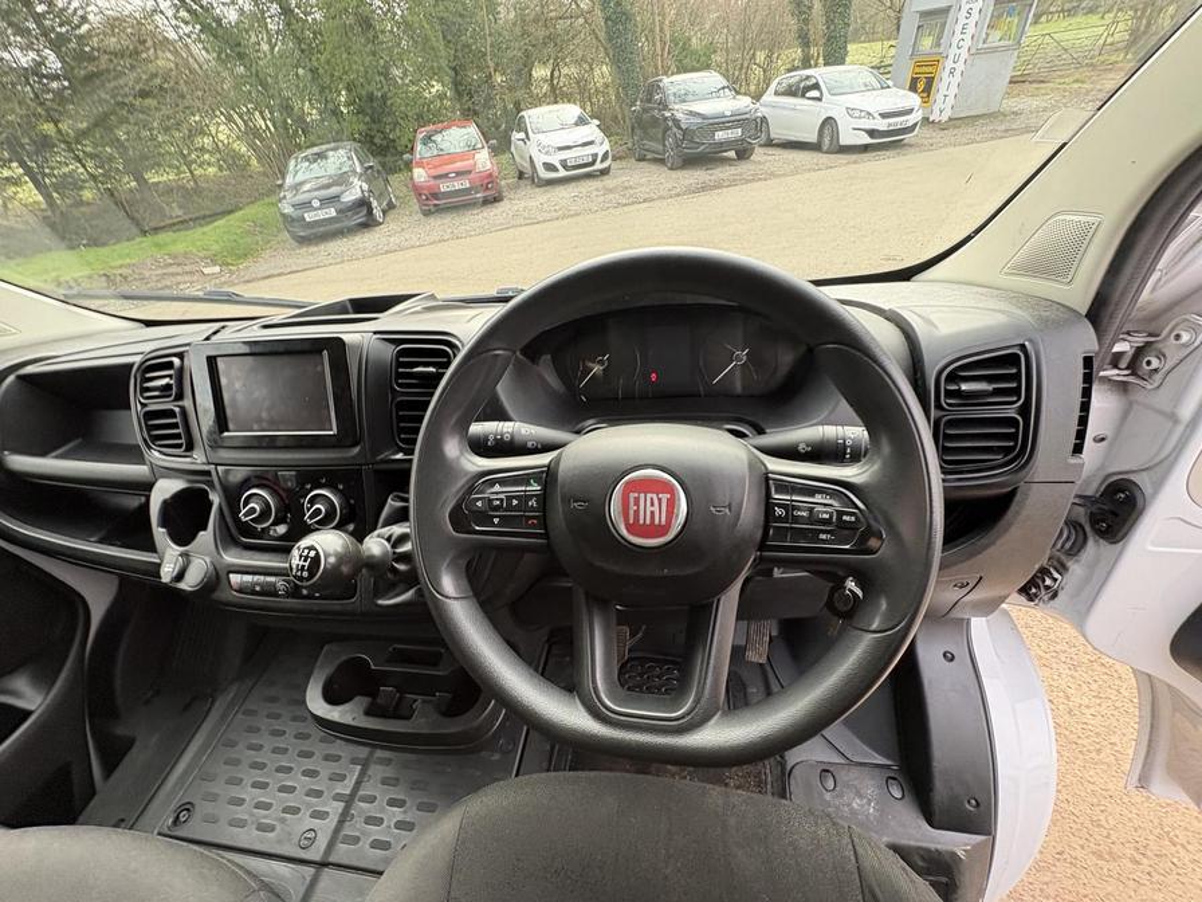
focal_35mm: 14
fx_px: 486
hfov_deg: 102.1
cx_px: 601
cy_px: 451
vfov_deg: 85.7
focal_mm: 2.22
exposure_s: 1/99
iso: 160
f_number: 2.2
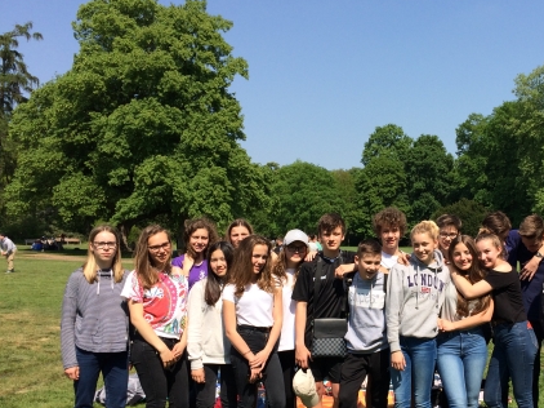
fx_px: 691
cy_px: 239
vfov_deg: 32.8
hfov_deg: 41.7
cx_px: 409
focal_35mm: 44
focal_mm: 4.15
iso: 32
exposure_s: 1/1709
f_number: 2.2
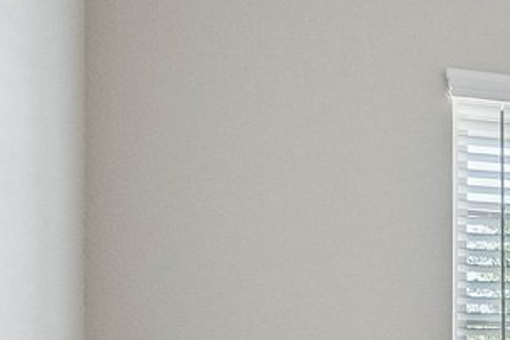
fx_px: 1147
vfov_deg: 16.1
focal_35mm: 81
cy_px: 427
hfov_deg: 16.8
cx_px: 1087
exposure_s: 1/25
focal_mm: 12
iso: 640
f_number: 8
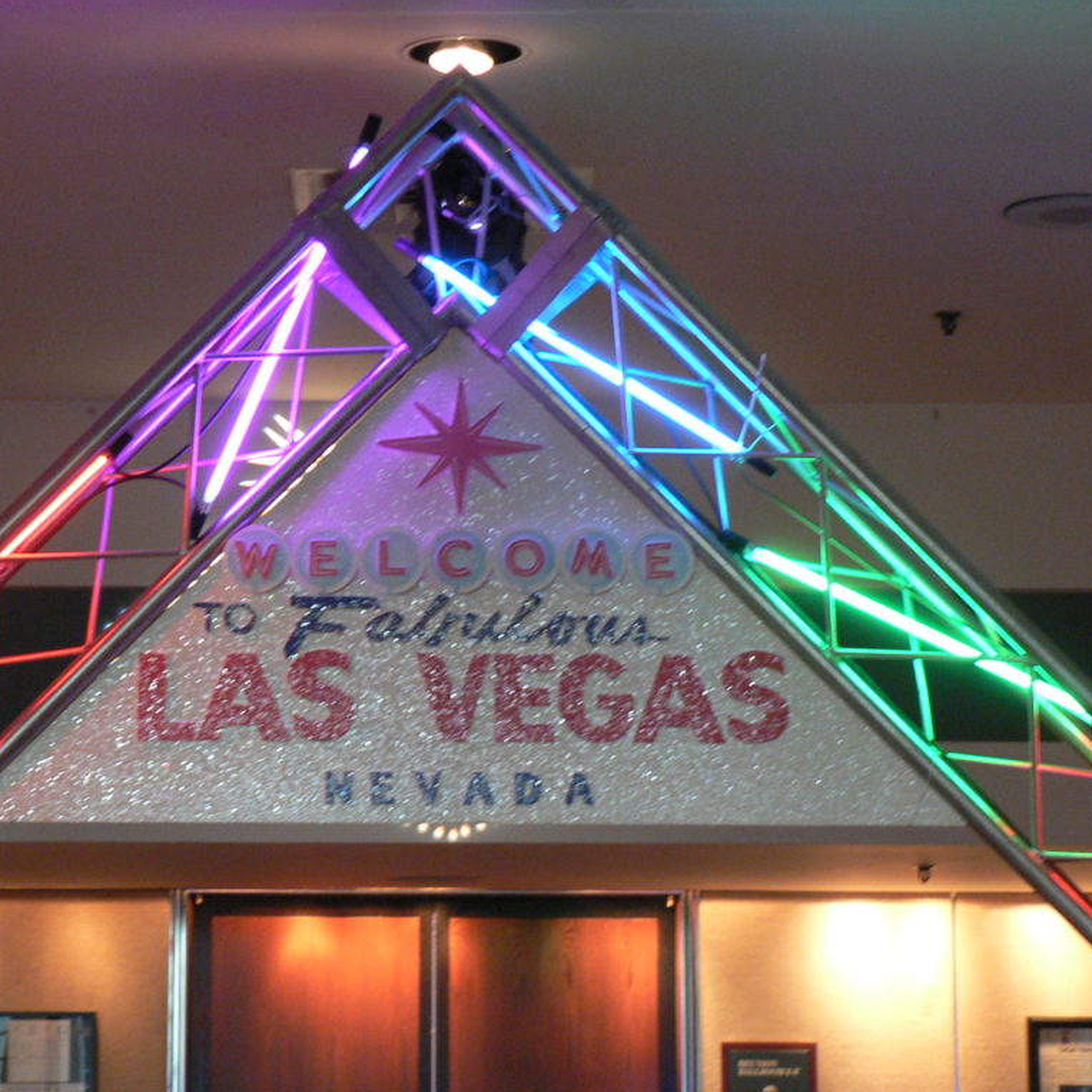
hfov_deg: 16.1
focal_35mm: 108
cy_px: 548
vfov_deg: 16.1
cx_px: 469
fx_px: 3855
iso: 200
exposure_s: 1/10
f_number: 3.2
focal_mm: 15.2
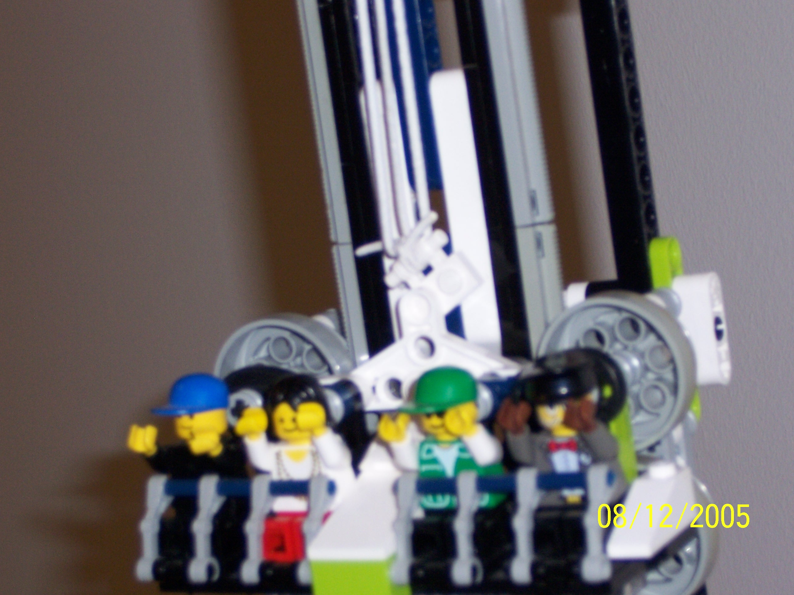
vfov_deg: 13.7
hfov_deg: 18.2
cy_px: 298
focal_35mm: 108
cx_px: 397
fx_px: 2477
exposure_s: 1/125
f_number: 4.8
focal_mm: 18
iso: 140
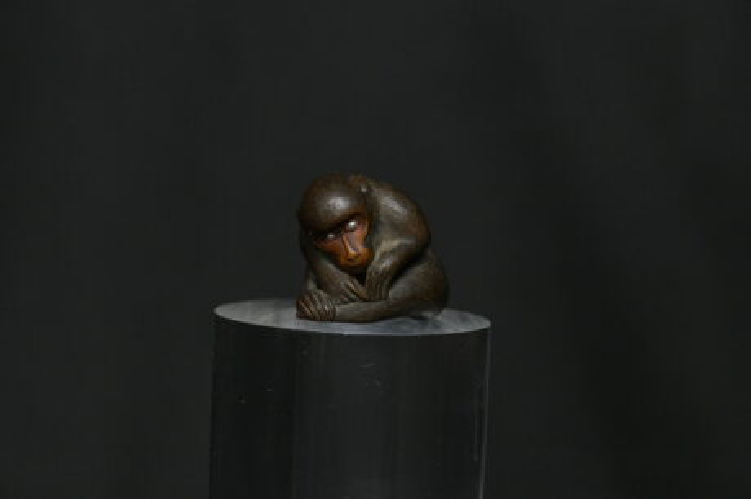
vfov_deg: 13.0
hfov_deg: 19.5
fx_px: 2189
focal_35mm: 105
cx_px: 376
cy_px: 250
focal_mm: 105
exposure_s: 1/125
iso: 4500
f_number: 10
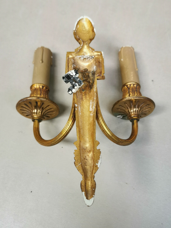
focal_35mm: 36
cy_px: 114
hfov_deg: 39.7
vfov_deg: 51.4
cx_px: 86
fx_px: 237
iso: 160
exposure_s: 1/50
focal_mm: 5.58
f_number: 1.8
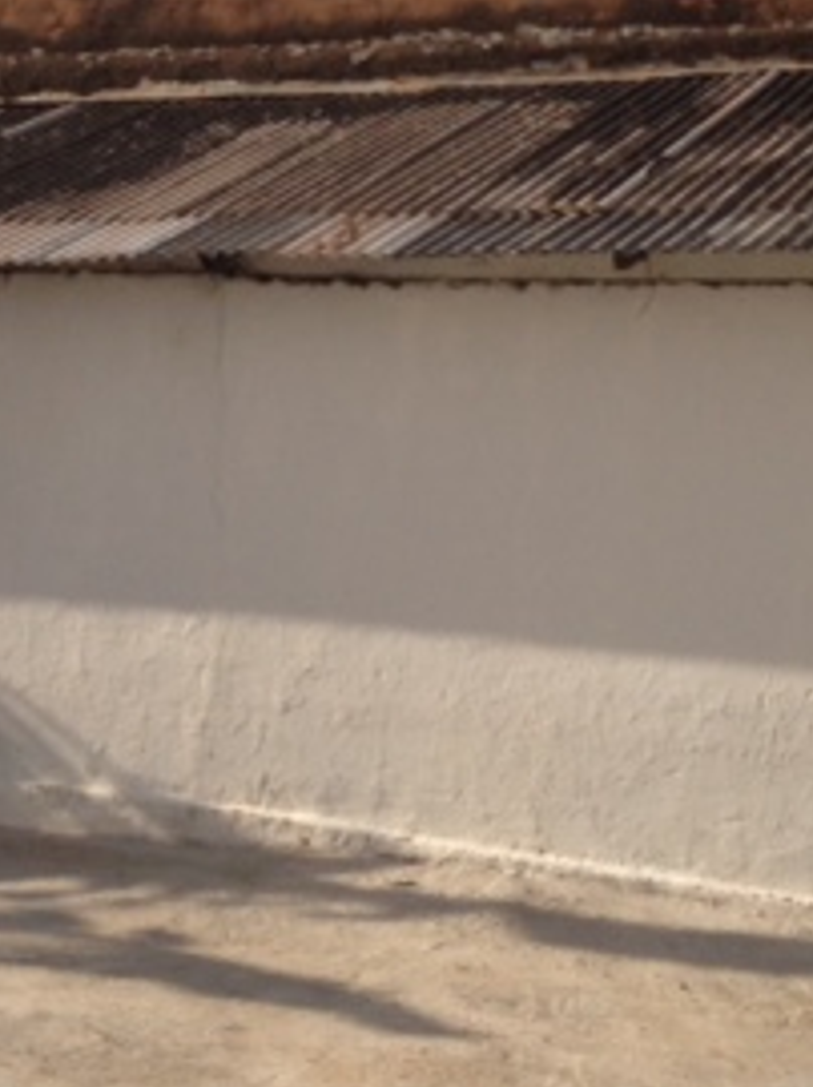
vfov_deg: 23.5
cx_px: 16
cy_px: 399
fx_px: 2603
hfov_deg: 17.4
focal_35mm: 83
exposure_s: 1/1672
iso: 50
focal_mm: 4.28
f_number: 2.4
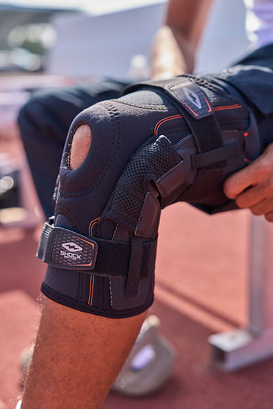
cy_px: 204
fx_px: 569
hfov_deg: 27.0
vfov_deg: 39.6
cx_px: 136
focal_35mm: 50
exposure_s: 1/400
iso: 50
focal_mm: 50
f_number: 2.8
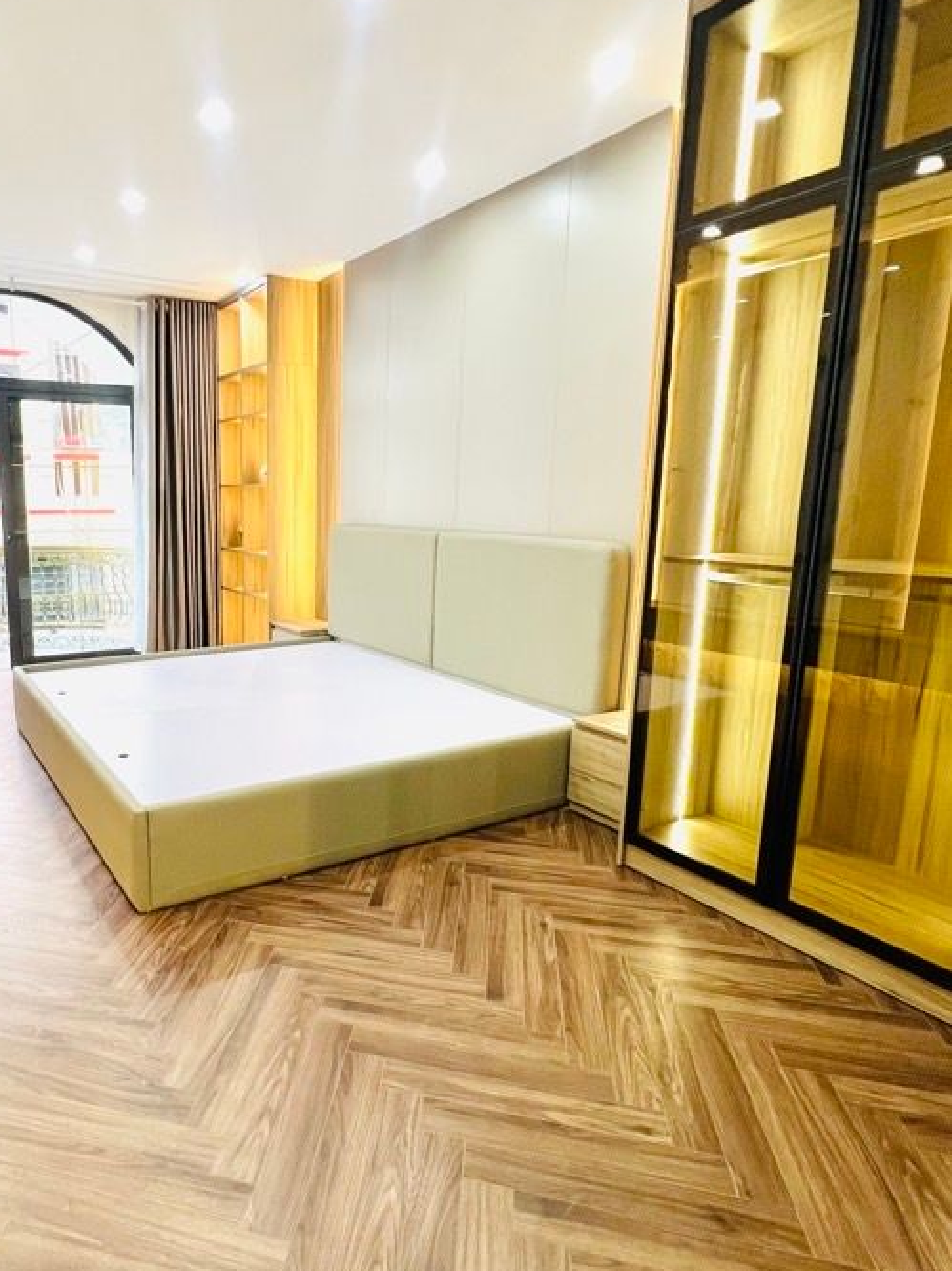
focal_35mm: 20
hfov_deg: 63.4
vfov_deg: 81.8
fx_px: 734
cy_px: 643
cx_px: 282
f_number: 1.8
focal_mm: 1.57
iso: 160
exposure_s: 1/100
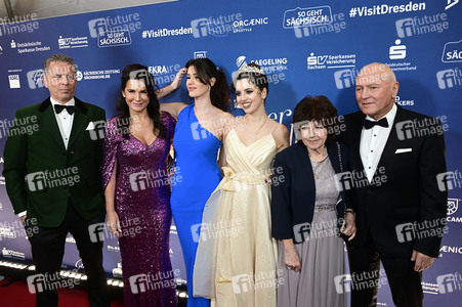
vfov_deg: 53.1
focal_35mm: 24
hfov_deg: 73.8
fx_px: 308
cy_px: 154
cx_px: 231
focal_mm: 24
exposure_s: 1/160
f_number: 5.6
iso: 1250
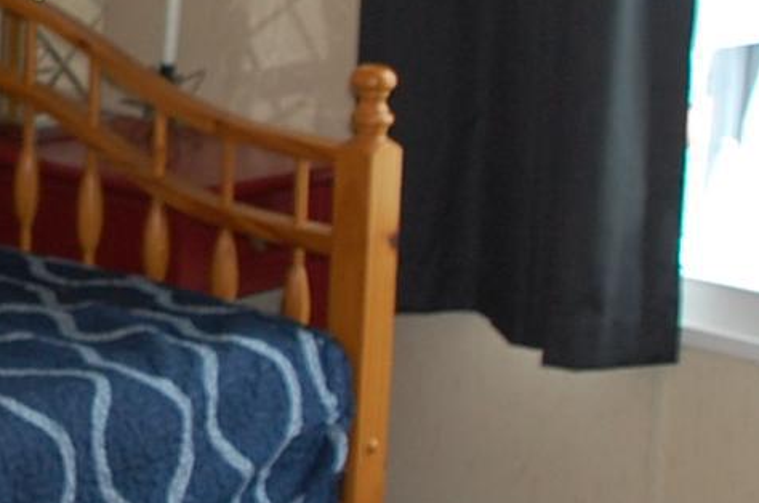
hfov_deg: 14.5
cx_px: -194
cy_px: 96
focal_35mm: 136
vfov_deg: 10.0
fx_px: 2865
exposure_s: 1/60
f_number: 3.8
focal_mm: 21
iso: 400
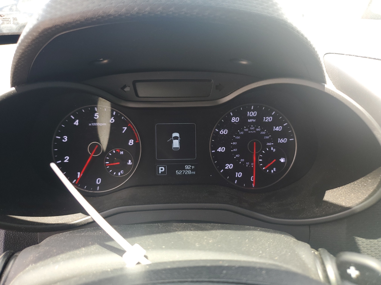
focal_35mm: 26
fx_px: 286
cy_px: 142
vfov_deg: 53.1
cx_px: 190
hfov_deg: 67.3
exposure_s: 1/125
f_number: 1.5
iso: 50
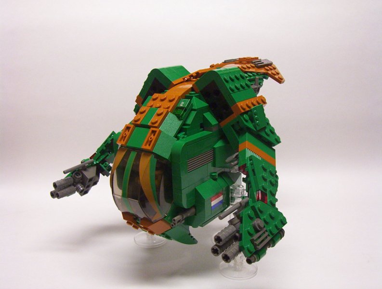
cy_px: 144
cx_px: 191
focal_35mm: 43
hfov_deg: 43.7
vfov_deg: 33.8
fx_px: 476
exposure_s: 1/50
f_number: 2.73
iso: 200
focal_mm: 5.77
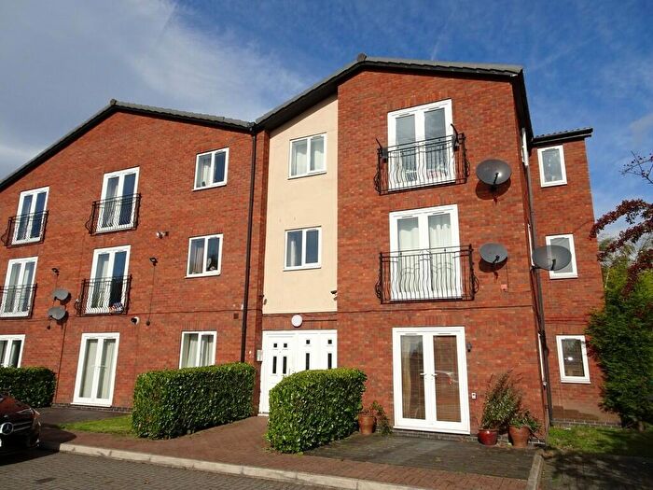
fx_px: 453
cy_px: 245
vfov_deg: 56.8
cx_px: 326
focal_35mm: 24
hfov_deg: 71.6
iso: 80
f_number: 3.5
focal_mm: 4.1
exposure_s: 1/1250
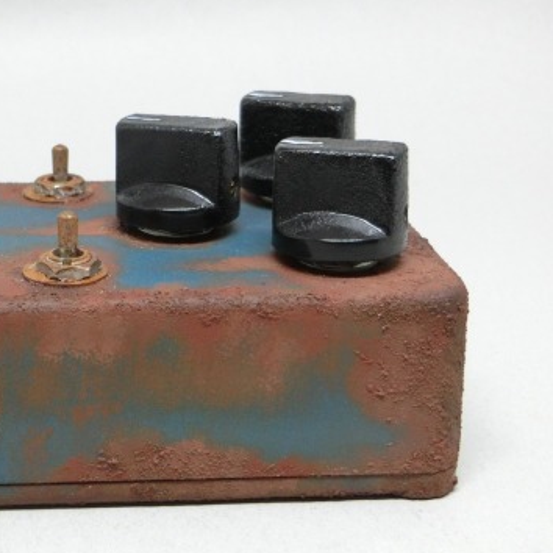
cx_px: 78
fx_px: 1301
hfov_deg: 23.5
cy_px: 289
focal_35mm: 72
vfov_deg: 24.0
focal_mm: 8
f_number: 4.4
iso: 320
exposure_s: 1/125
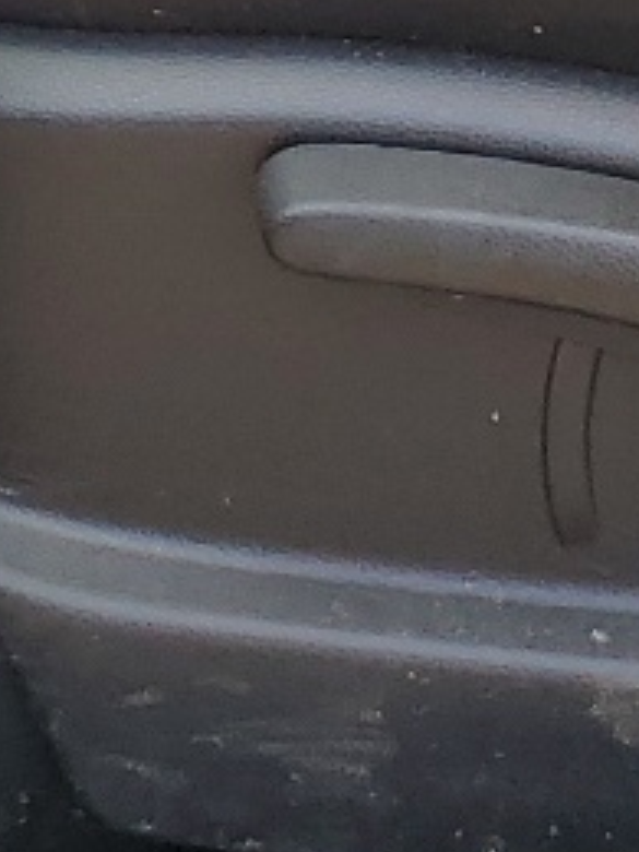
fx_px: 3938
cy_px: -973
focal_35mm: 160
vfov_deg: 11.0
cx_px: 108
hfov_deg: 9.3
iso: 50
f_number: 1.5
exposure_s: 1/270
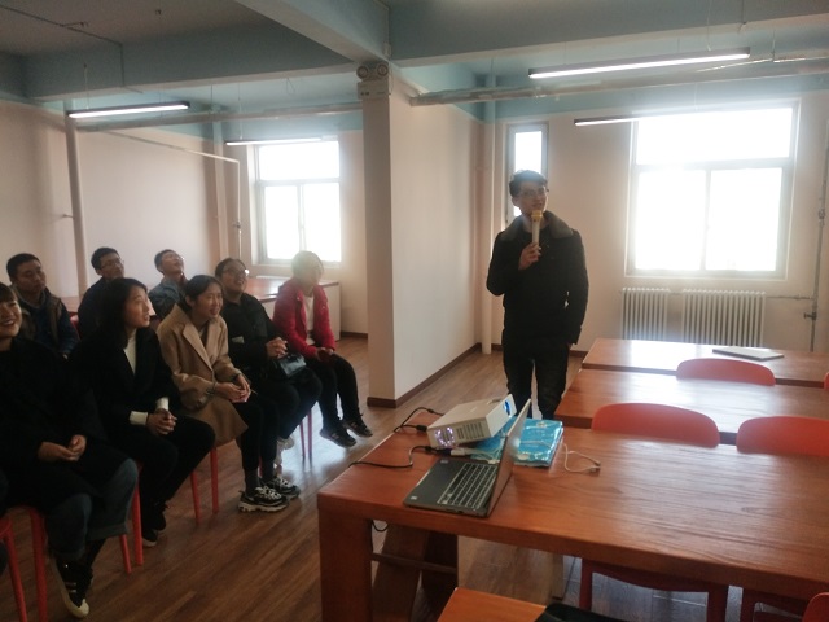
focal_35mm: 26
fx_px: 623
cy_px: 311
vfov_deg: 53.1
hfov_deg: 67.3
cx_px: 414
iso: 160
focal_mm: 3.88
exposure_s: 1/50
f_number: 2
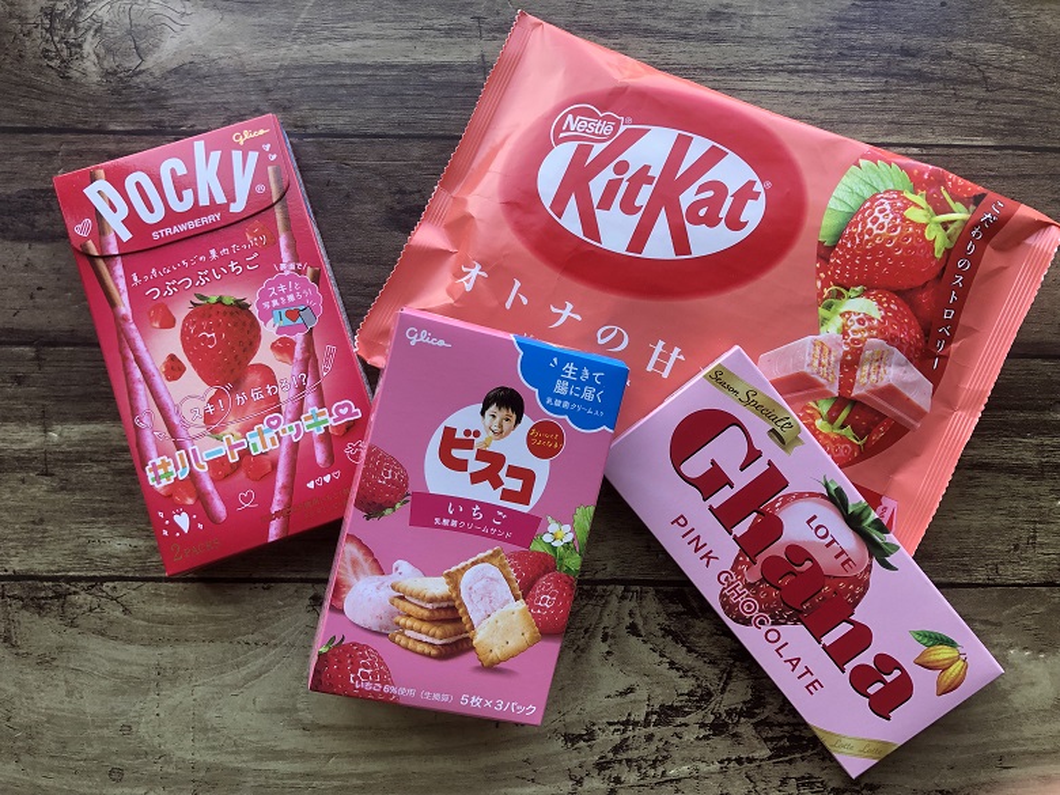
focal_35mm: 28
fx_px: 857
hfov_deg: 63.4
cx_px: 530
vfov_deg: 49.7
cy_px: 398
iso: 40
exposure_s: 1/120
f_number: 1.8
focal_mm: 3.99
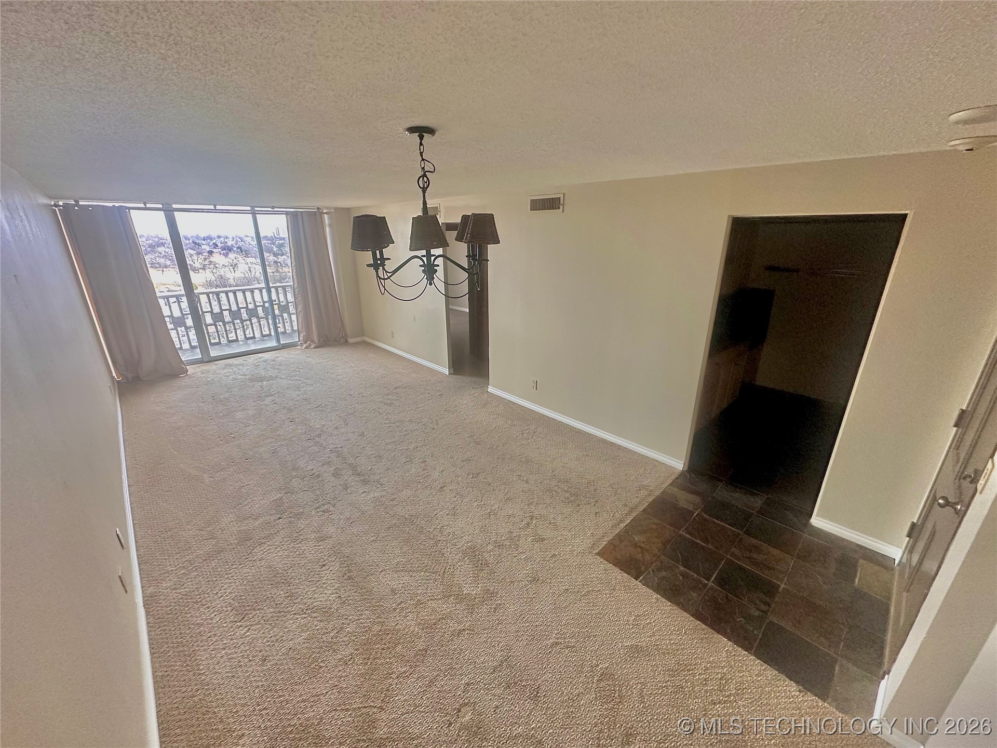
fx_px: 403
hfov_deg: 102.1
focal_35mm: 14
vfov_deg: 85.7
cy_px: 374
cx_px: 498
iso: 320
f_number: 2.2
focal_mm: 2.22
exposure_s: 1/90
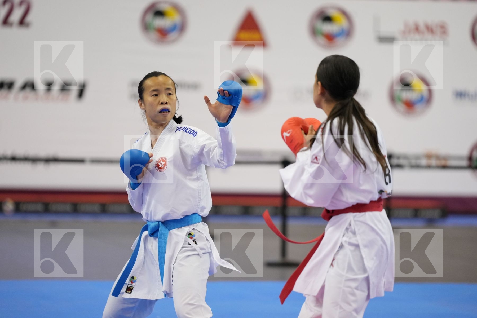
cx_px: 238
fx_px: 2650
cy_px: 159
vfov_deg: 6.9
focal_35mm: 200
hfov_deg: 10.3
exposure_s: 1/1000
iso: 3200
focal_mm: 200
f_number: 2.8
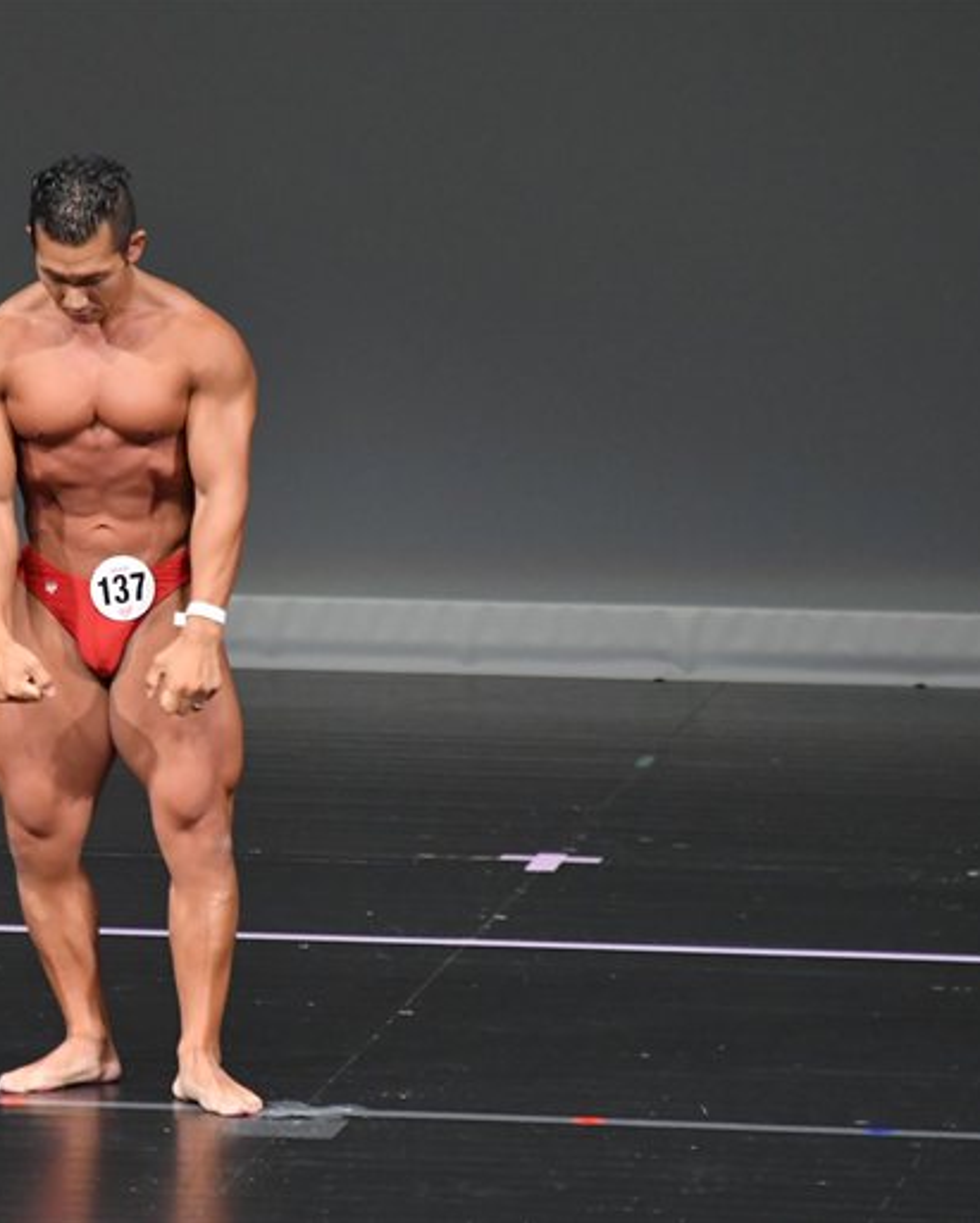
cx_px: 147
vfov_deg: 3.6
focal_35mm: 531
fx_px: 19234
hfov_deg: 2.9
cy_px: 610
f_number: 5.6
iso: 4000
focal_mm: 250
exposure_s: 1/400
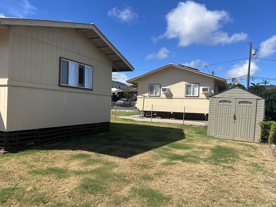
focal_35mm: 26
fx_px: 207
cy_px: 104
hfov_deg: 67.3
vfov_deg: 53.1
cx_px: 138
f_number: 1.5
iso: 50
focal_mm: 5.7
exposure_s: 1/3968
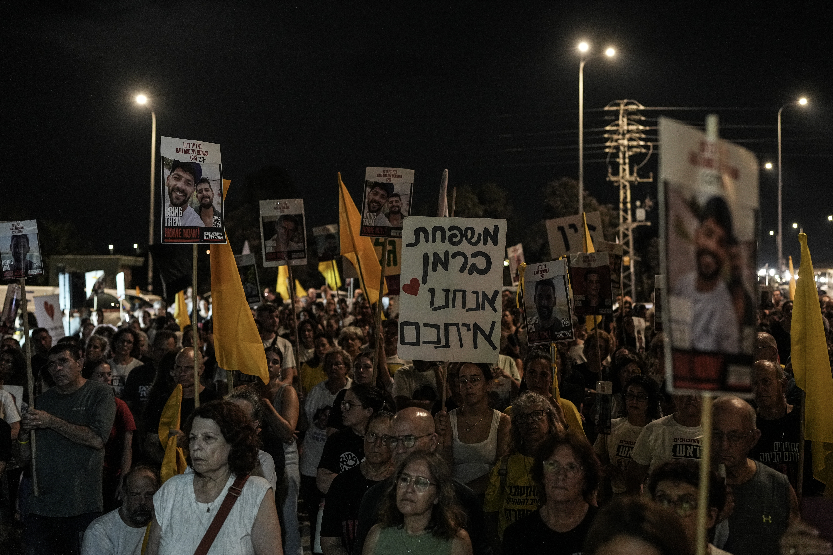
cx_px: 416
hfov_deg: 54.4
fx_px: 810
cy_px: 278
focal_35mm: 35
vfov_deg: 37.9
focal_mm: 35
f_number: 2
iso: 4000
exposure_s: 1/125
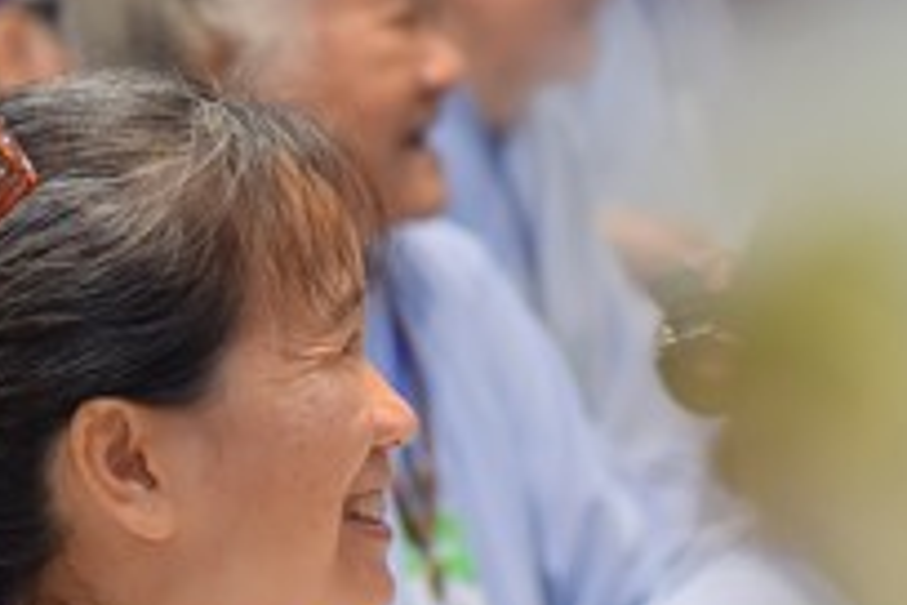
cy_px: 567
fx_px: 9649
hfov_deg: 5.4
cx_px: 316
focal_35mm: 383
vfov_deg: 3.6
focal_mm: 120
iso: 1000
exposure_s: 1/100
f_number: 5
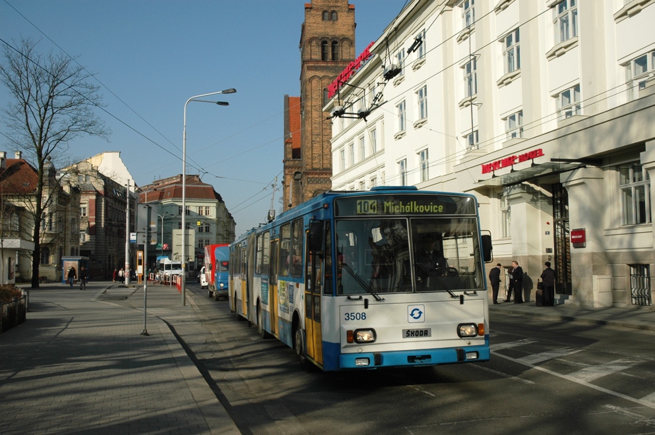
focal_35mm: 38
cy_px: 218
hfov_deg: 51.3
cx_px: 328
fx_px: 682
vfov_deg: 35.4
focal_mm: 25
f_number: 5.6
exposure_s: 1/1250
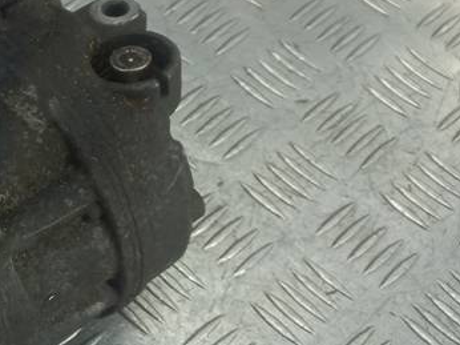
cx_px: -110
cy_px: 205
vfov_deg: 19.9
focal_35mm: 74
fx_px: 983
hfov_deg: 23.7
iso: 64
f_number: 1.8
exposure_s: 1/50
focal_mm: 4.6
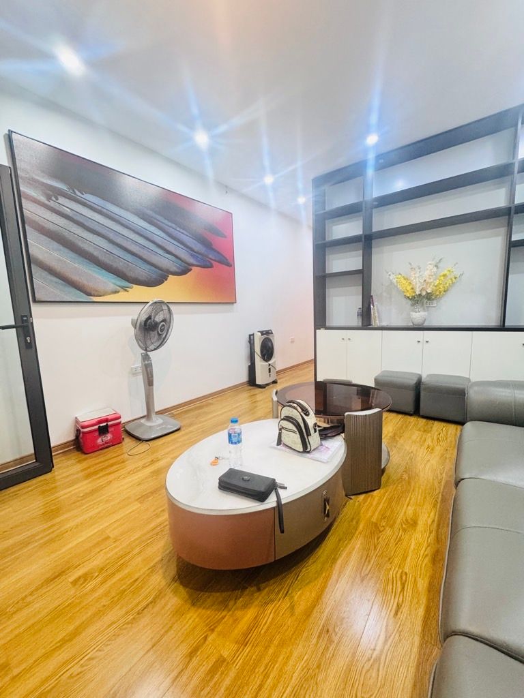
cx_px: 262
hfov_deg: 85.7
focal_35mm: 14
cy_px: 349
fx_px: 283
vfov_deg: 102.1
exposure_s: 1/50
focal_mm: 2.22
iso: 250
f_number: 2.2
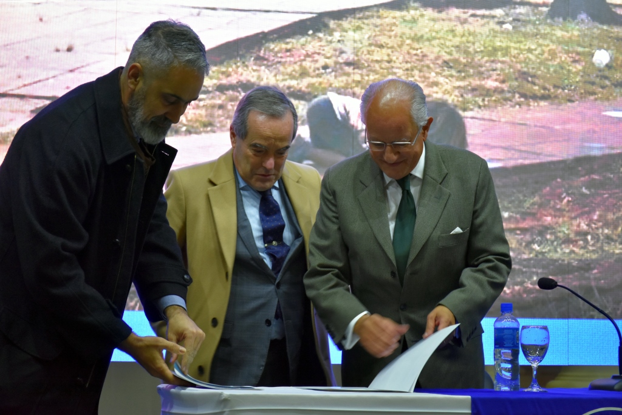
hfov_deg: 24.2
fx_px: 1451
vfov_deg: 16.3
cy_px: 208
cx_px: 311
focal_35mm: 84
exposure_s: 1/60
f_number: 4.8
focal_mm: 56
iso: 1100
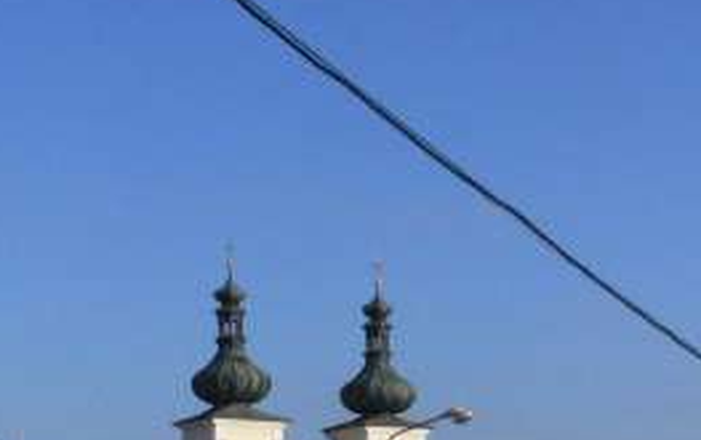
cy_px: 528
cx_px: 340
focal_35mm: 92
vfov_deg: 13.8
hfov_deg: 22.5
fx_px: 1759
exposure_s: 1/1000
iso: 400
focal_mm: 7.4
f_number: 9
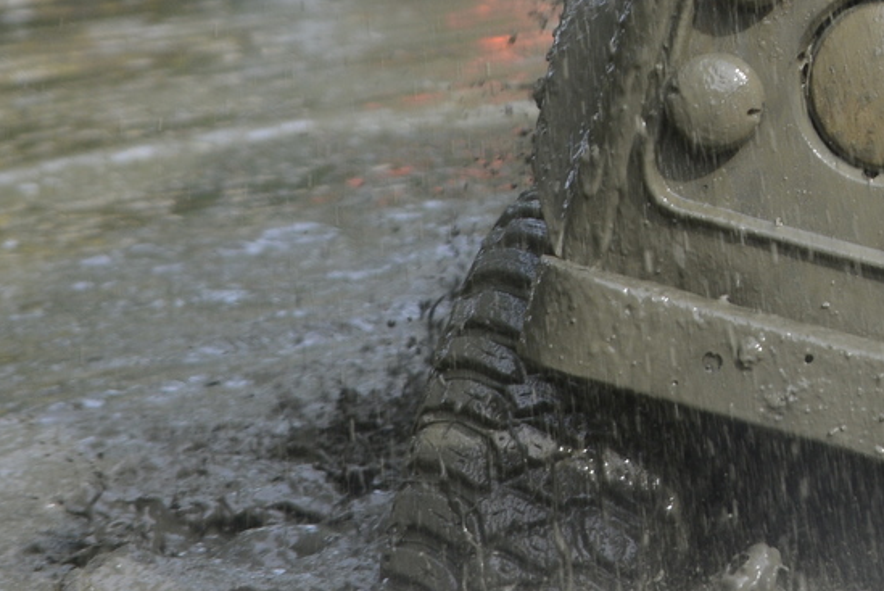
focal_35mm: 910
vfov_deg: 1.5
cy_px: -295
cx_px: 1365
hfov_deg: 2.3
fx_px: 22363
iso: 250
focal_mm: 200
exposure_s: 1/250
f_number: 2.8
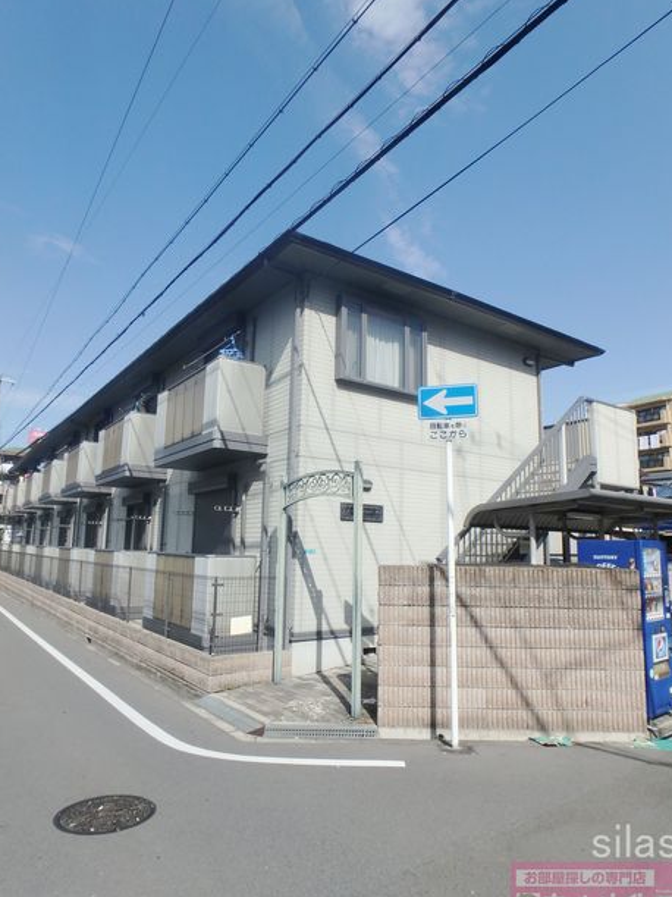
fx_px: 570
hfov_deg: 61.1
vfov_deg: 76.4
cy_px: 455
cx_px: 329
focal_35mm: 22
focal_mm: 3.7
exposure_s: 1/800
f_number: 6
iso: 125
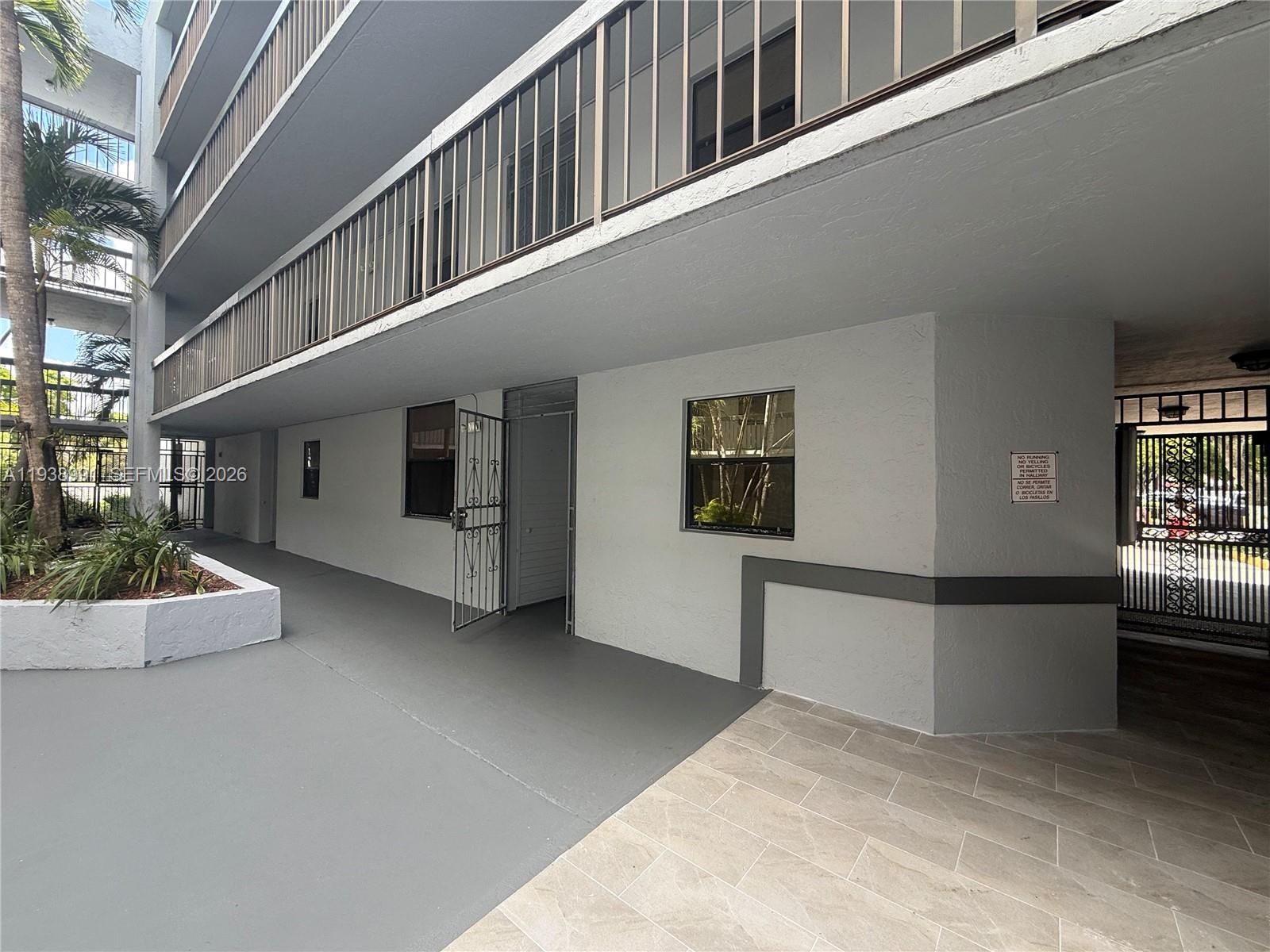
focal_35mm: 14
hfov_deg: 102.1
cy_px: 476
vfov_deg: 85.7
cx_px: 635
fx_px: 514
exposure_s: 1/135
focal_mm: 2.22
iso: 50
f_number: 2.2
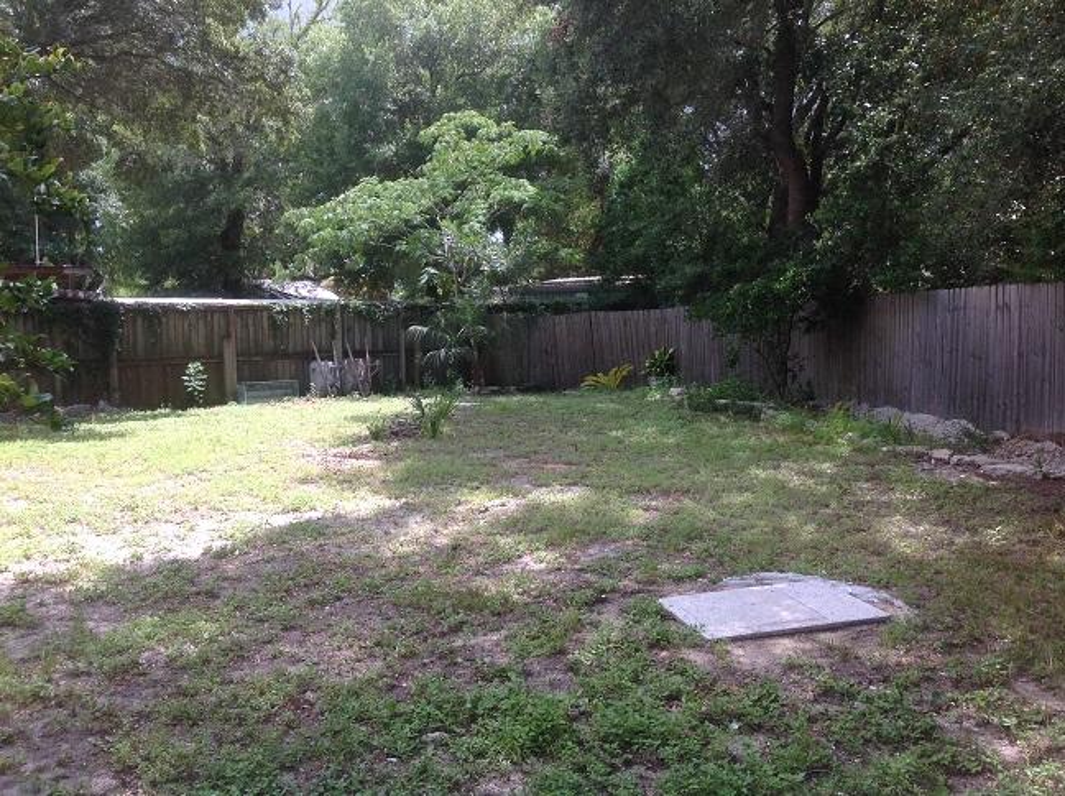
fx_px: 1075
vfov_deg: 40.6
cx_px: 532
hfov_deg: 52.7
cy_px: 398
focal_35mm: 35
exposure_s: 1/512
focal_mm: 4.28
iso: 50
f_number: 2.4
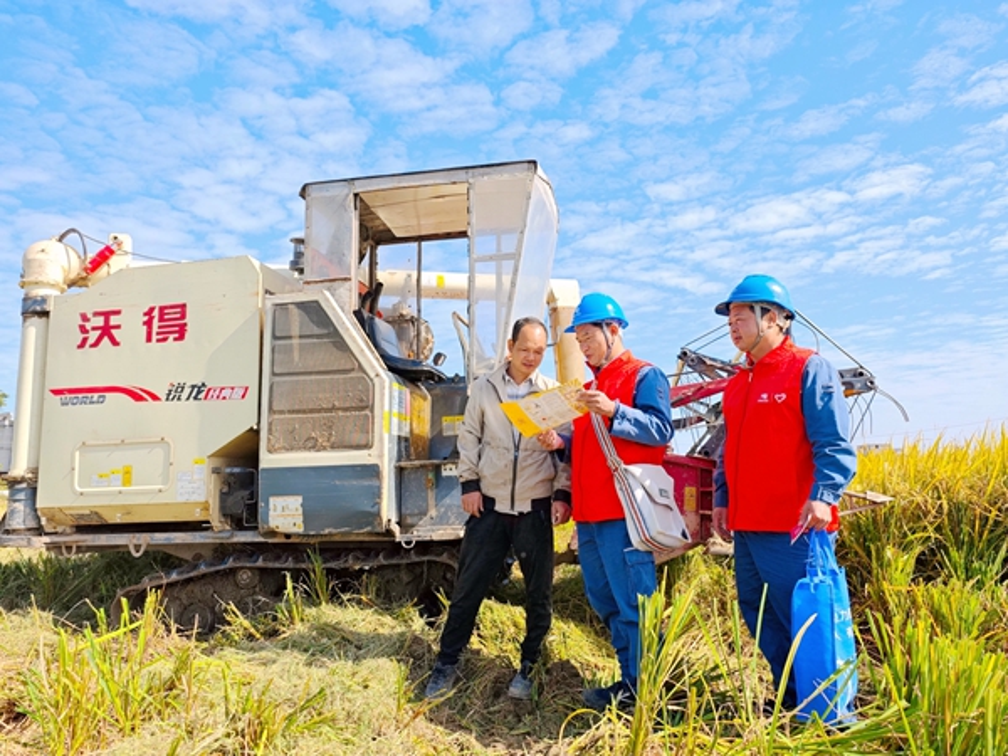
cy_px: 378
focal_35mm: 23
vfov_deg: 58.9
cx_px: 504
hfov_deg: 73.9
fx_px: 670
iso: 50
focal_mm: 8.72
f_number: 2.8
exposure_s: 1/823
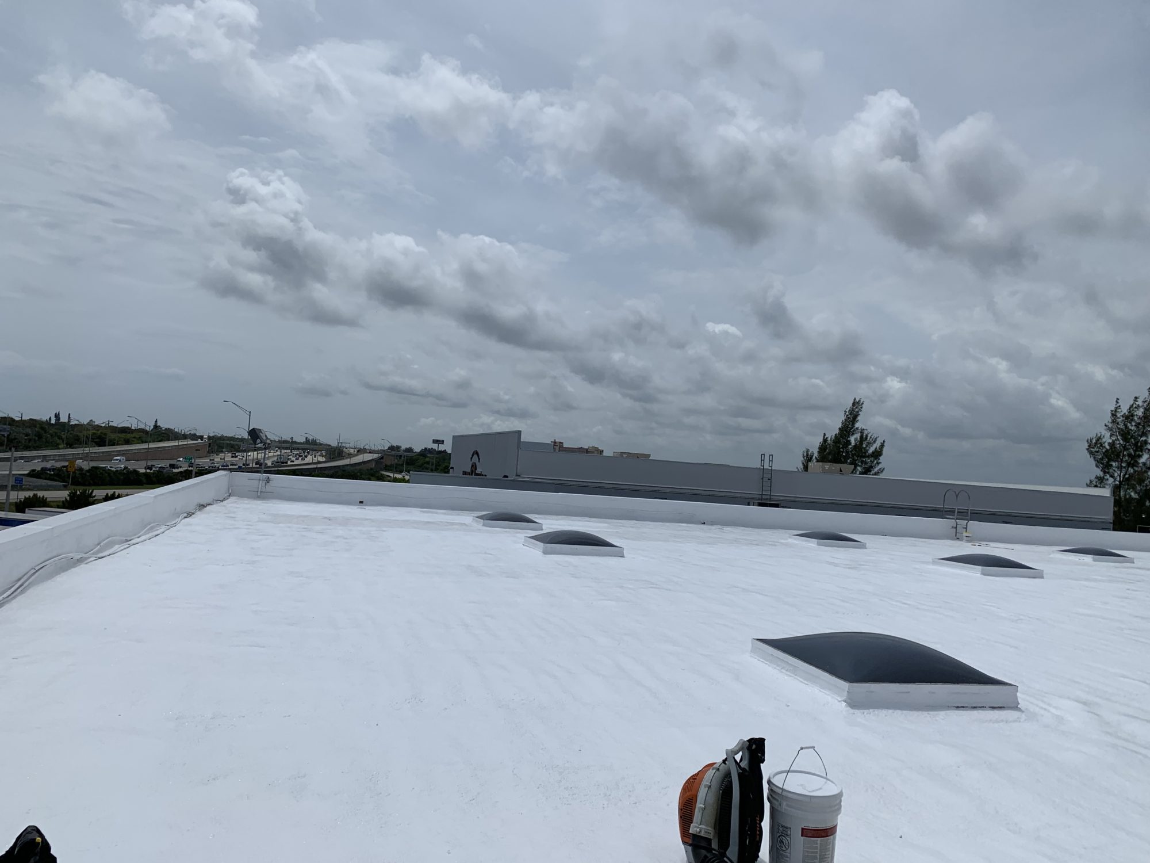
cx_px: 575
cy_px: 432
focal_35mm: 26
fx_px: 864
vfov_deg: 53.1
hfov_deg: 67.3
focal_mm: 4.25
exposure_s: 1/9524
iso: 25
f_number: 1.8
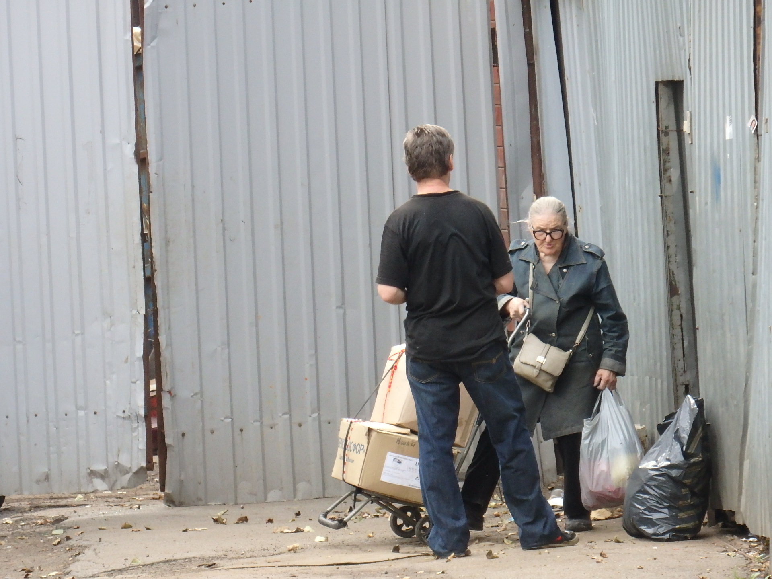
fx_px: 8943
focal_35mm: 401
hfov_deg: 4.9
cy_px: 290
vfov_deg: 3.7
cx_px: 386
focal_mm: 71.6
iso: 640
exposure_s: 1/250
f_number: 6.9
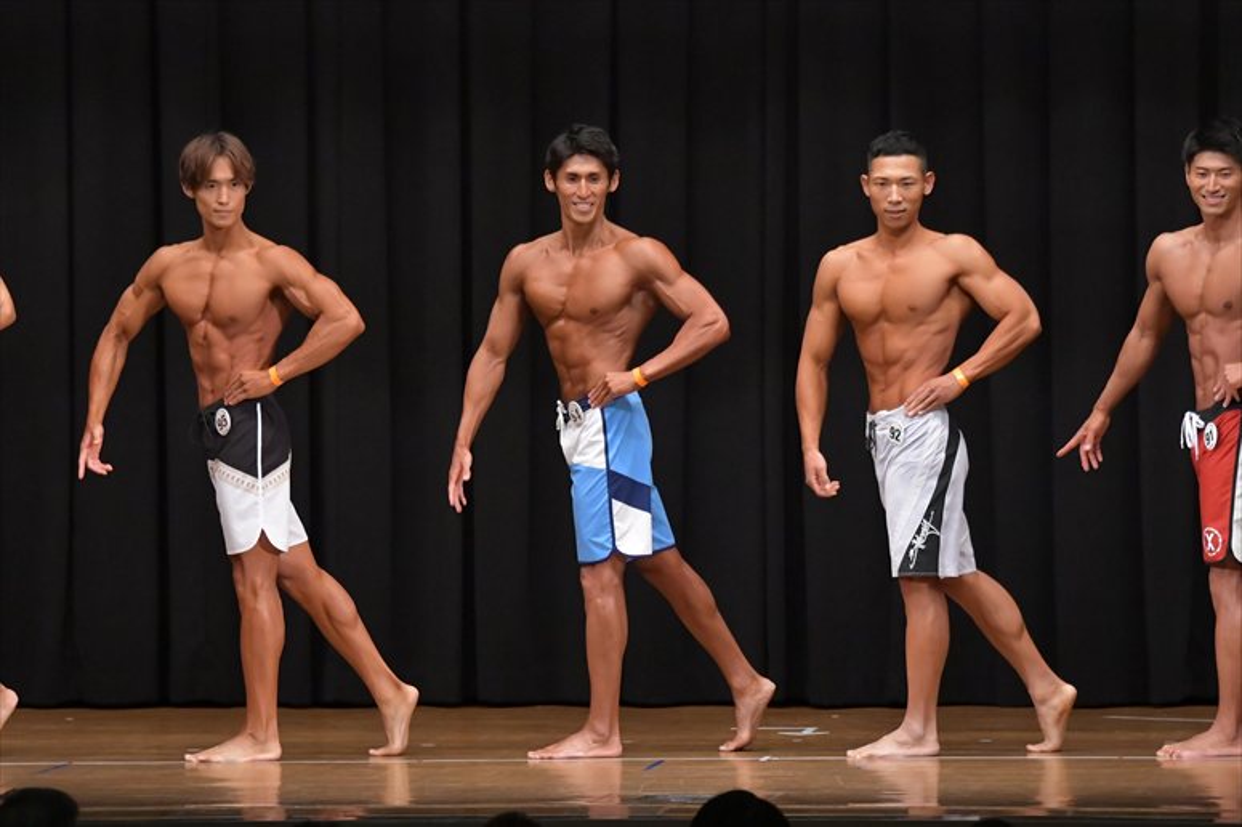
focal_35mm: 202
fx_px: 6966
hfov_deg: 10.2
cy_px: 414
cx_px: 621
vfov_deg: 6.8
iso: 6400
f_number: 5.6
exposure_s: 1/400
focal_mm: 135
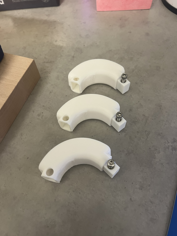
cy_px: 118
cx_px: 88
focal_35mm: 26
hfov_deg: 53.1
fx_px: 177
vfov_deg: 67.3
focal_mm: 5.7
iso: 250
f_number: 1.5
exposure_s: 1/50
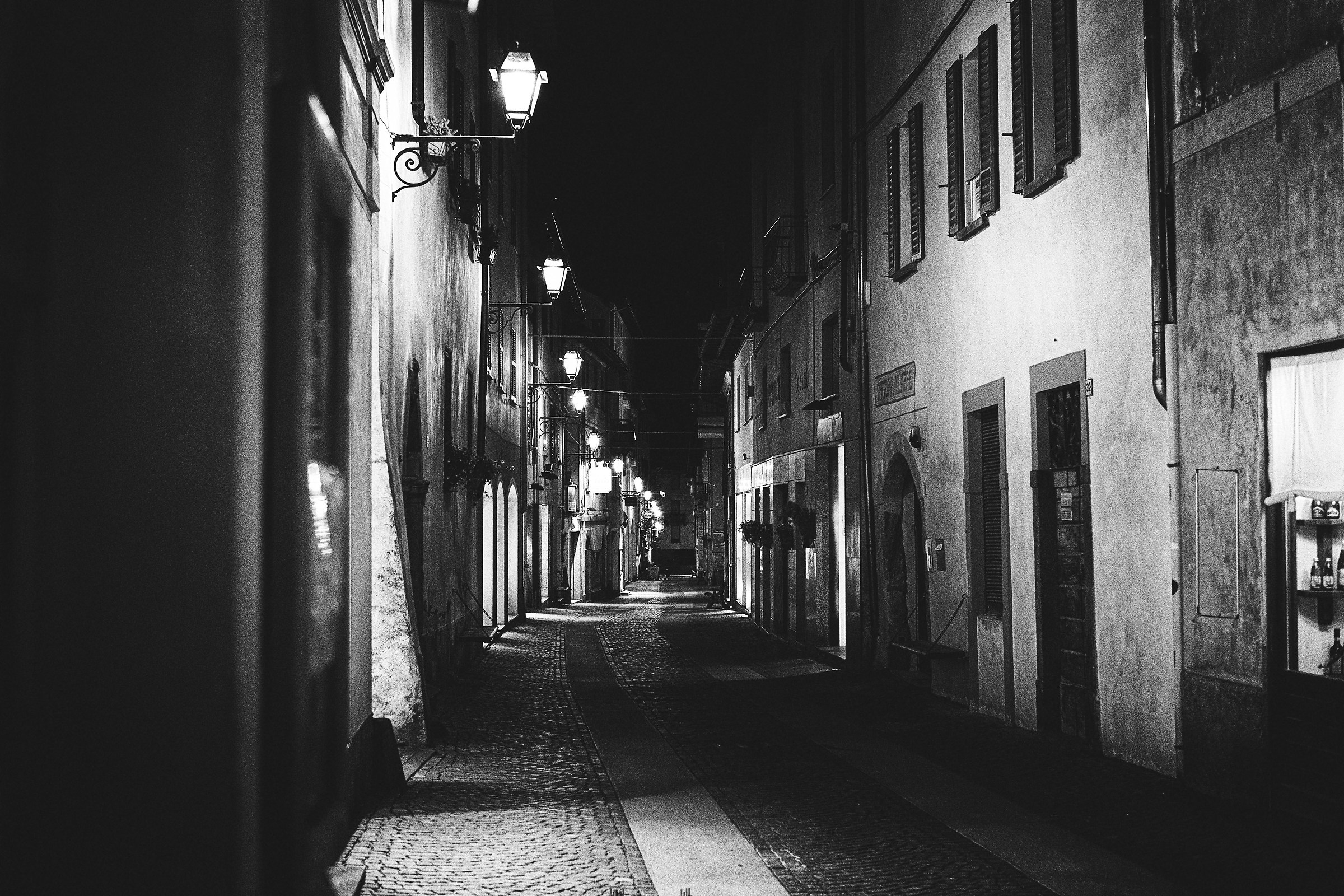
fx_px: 1979
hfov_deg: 37.5
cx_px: 672
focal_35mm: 53
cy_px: 448
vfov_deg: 25.5
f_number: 2.8
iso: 3200
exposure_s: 1/55
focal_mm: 35
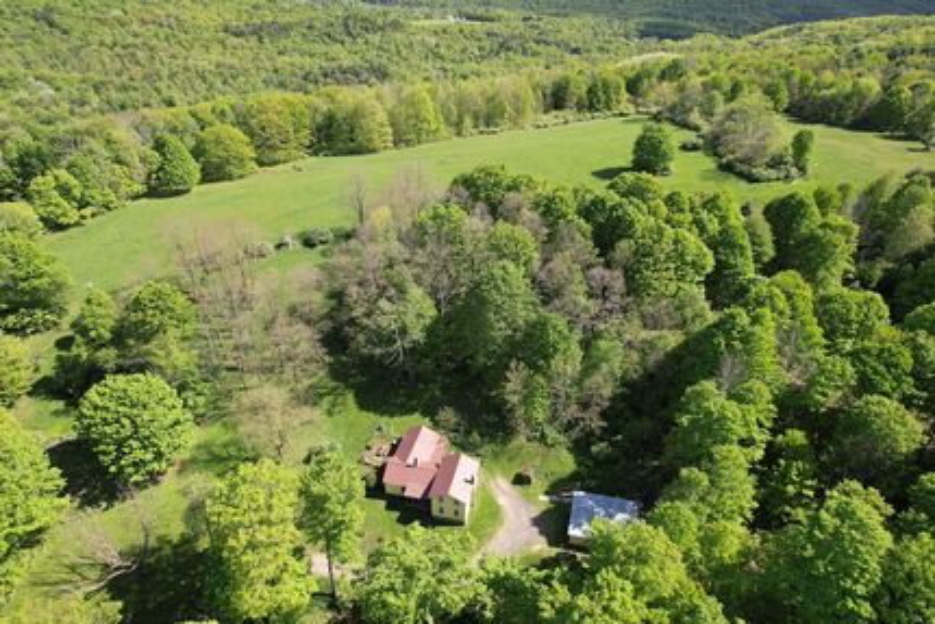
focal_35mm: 22
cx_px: 468
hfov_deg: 78.6
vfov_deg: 57.3
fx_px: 572
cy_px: 312
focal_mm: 8.38
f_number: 2.8
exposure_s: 1/640
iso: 100
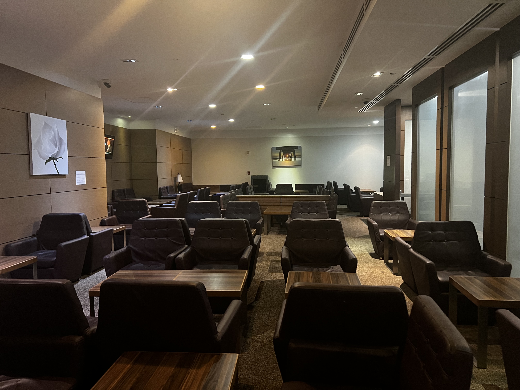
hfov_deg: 67.3
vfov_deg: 53.1
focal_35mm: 26
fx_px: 391
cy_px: 195
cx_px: 260
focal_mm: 5.7
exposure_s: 1/30
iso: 500
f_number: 1.5
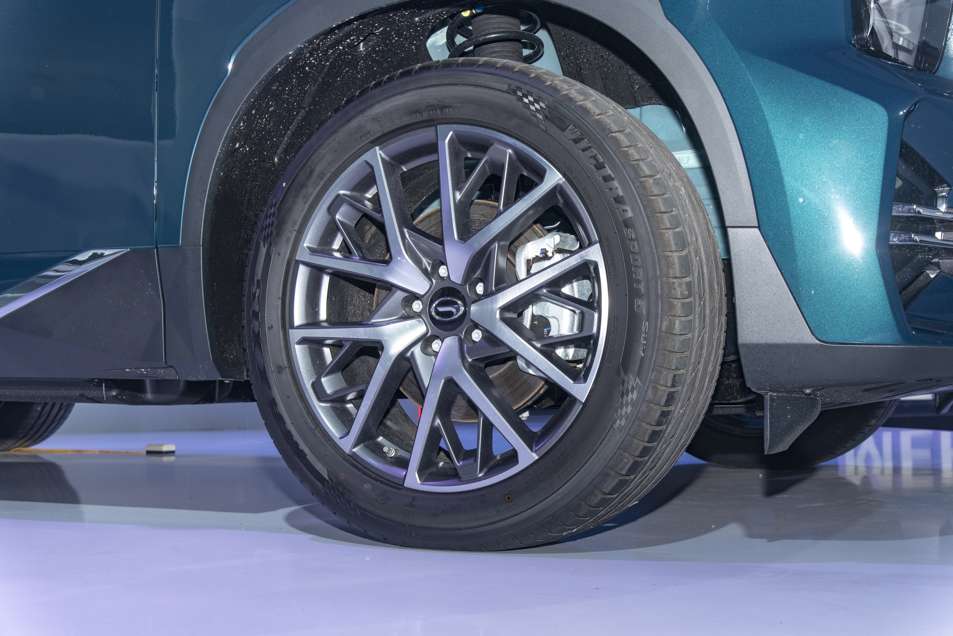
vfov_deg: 27.0
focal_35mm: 50
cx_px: 476
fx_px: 1324
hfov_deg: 39.6
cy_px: 318
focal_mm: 50
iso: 1250
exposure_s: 1/200
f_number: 4
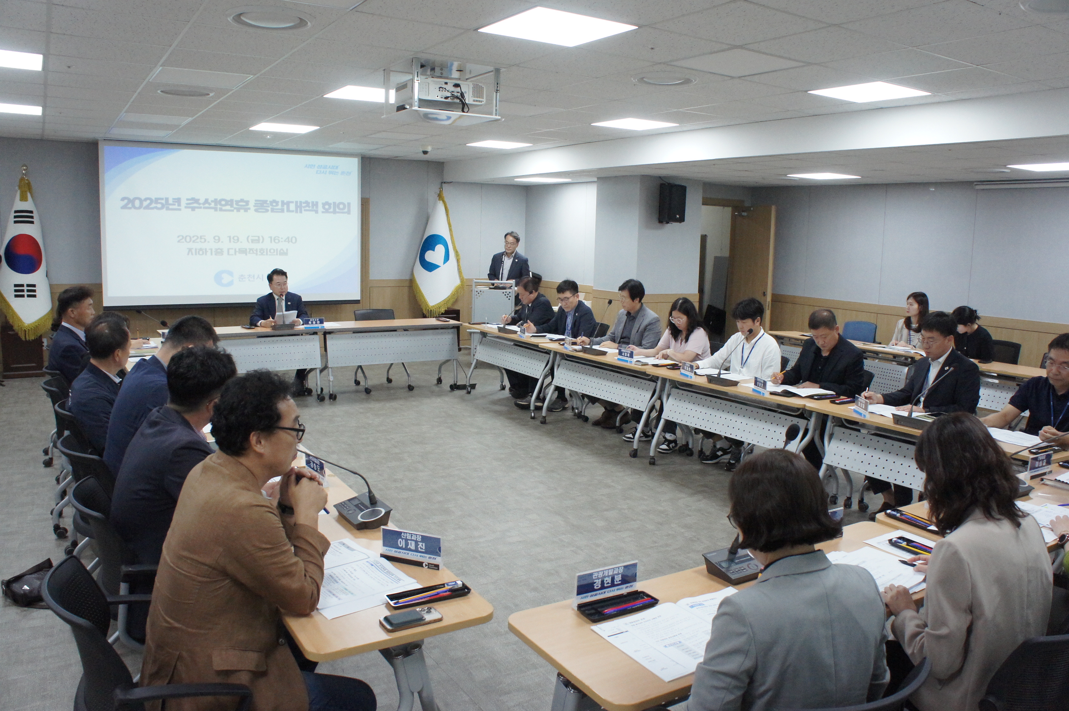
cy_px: 356
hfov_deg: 67.4
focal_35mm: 27
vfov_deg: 47.9
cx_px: 534
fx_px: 801
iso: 3200
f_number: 5.6
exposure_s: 1/160
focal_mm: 18
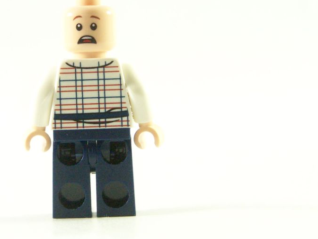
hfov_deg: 12.3
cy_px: 96
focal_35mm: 160
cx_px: 97
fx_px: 1470
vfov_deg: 9.3
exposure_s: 1/60
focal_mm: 17.5
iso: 400
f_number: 3.6
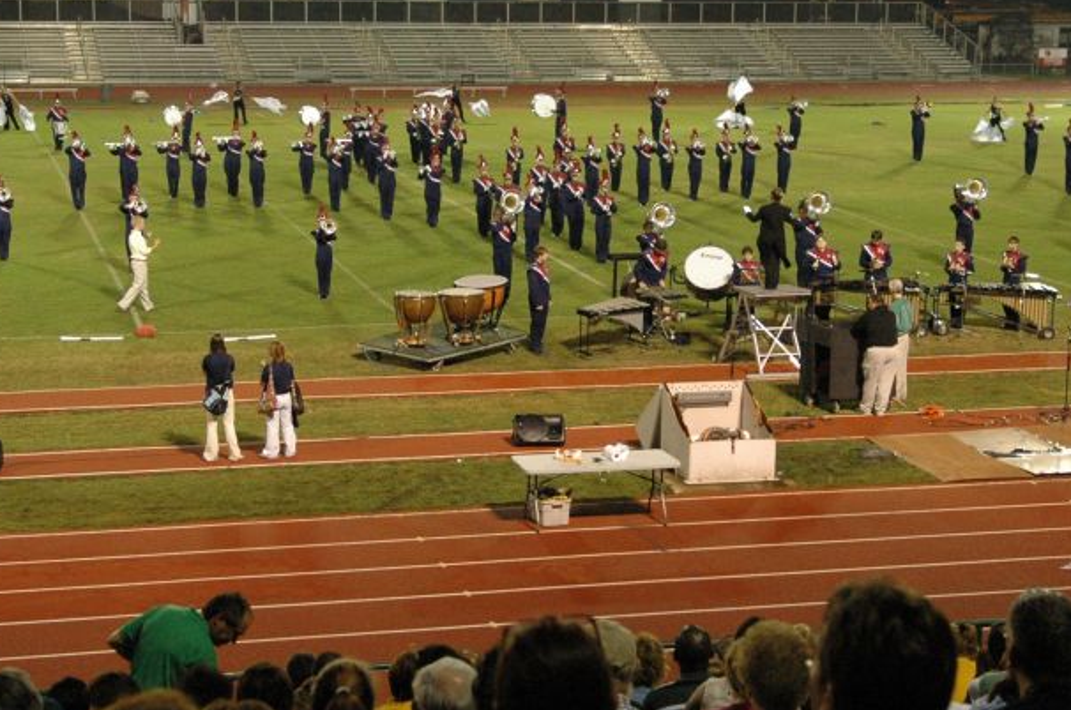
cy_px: 293
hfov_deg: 28.5
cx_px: 454
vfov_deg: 19.1
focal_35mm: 71
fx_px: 2109
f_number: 2.8
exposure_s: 1/60
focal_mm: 28
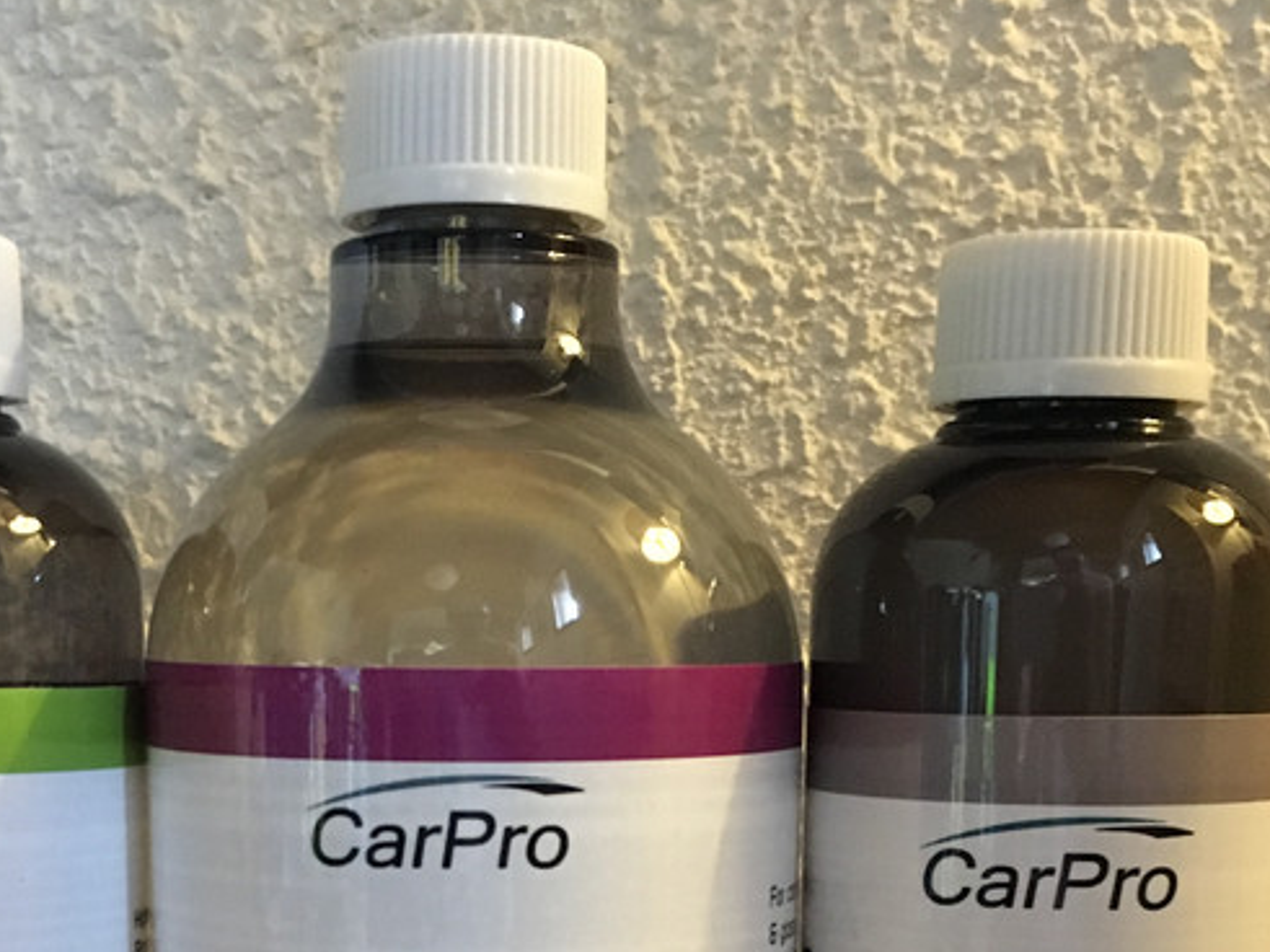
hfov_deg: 30.6
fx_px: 2311
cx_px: 498
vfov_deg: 22.2
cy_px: 1004
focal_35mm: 63
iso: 500
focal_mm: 4.15
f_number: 2.2
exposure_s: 1/17
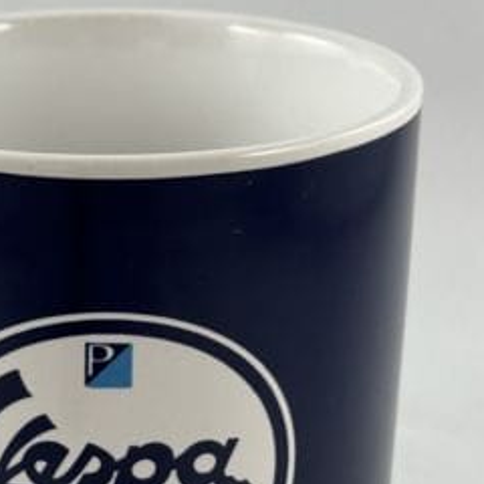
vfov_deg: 14.7
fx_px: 1867
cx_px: 40
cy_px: 328
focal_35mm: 118
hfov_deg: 14.6
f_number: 1.78
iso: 64
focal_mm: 6.86
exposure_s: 1/100
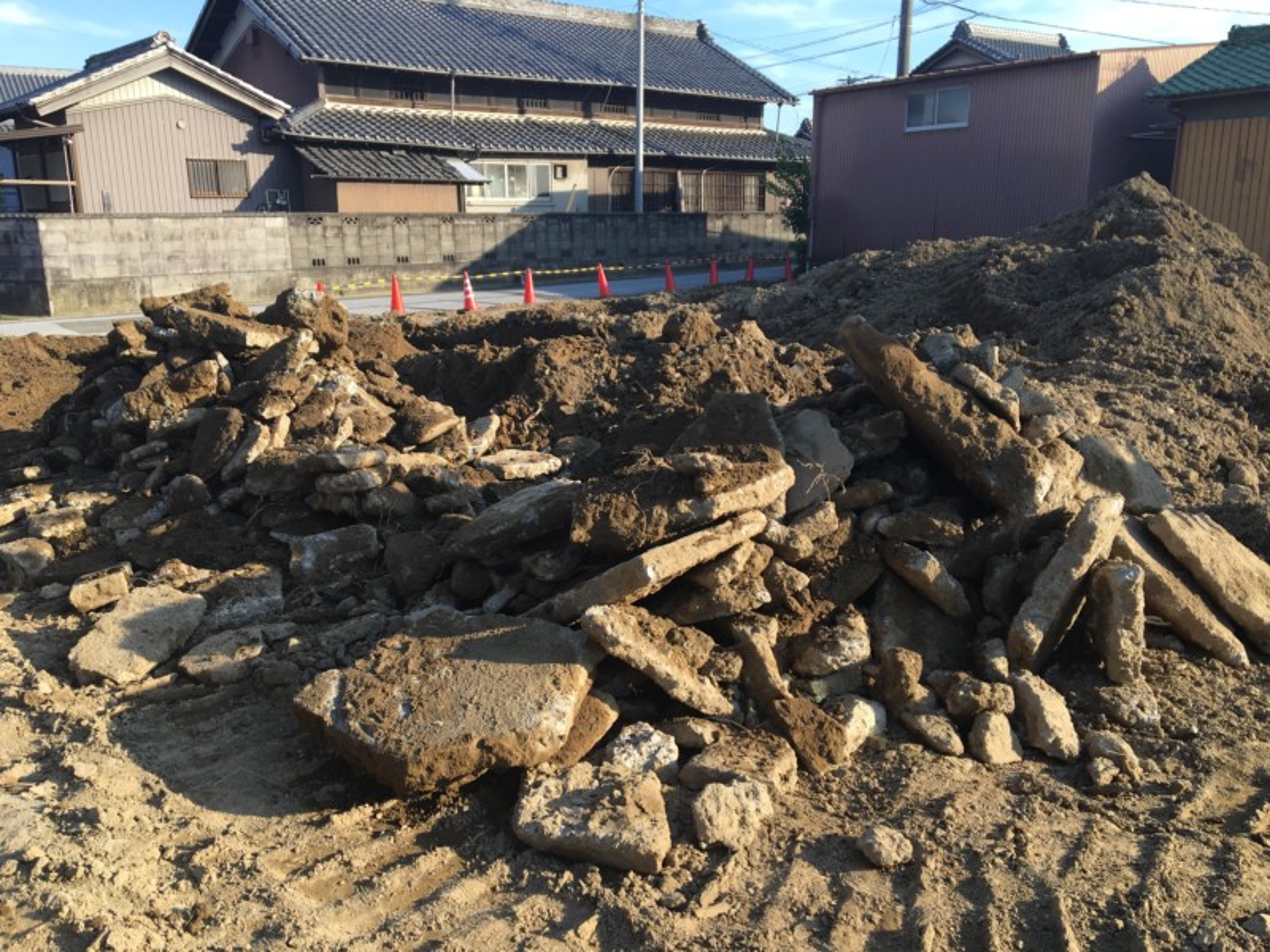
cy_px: 476
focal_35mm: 29
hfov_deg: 61.7
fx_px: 1064
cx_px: 635
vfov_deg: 48.2
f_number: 2.2
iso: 25
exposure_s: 1/493
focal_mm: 4.15
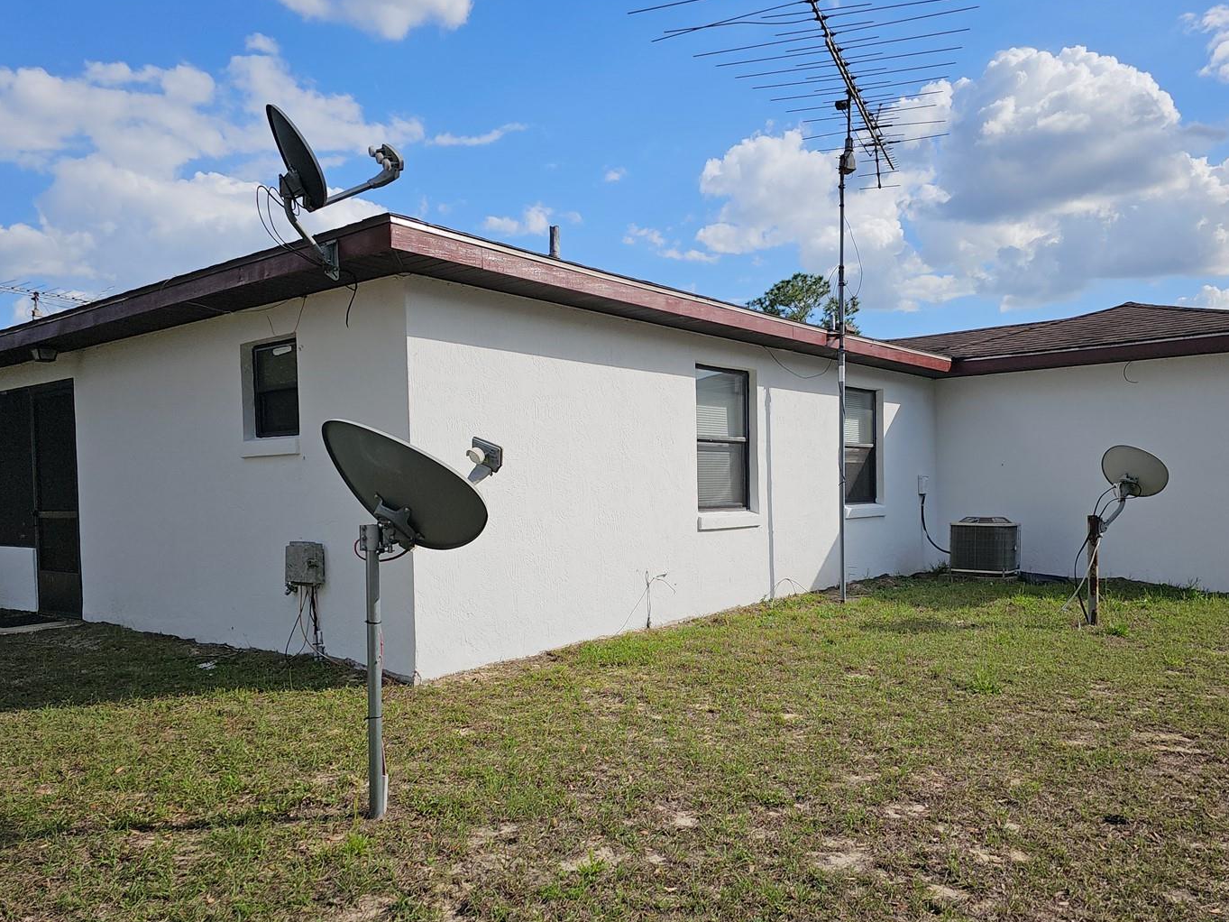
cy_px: 532
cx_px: 677
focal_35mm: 27
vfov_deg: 51.1
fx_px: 959
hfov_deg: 65.2
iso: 10
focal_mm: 6.3
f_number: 1.7
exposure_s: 1/1202
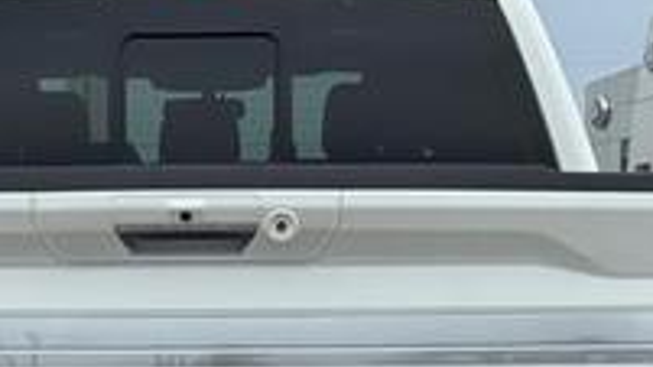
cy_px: 474
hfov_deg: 16.3
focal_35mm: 131
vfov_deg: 9.1
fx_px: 2268
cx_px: 188
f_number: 1.78
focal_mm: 6.76
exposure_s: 1/2110
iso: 64
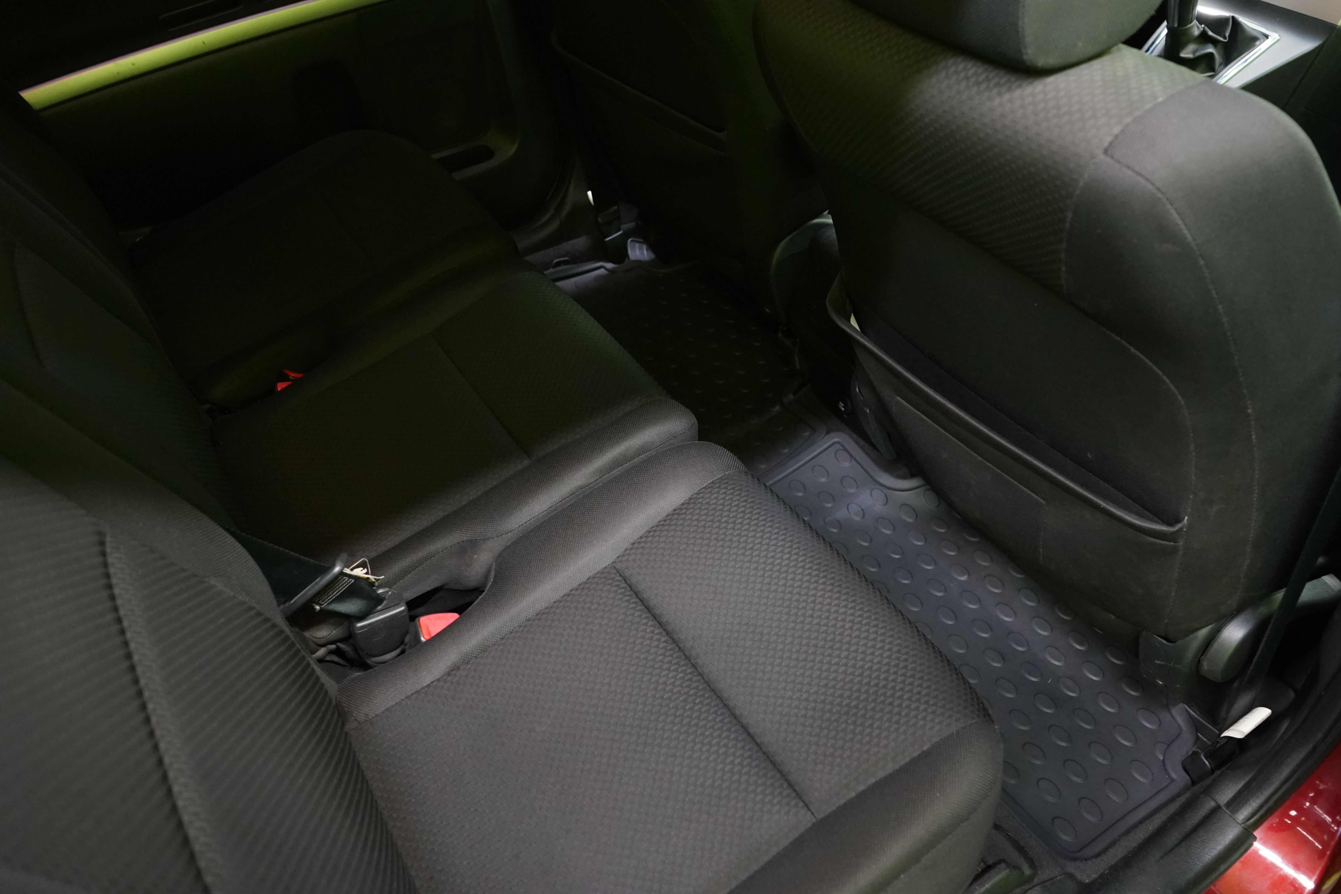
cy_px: 447
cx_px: 670
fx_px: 1080
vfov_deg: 45.0
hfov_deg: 63.7
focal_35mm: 29
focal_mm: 29
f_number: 5
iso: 3200
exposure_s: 1/15
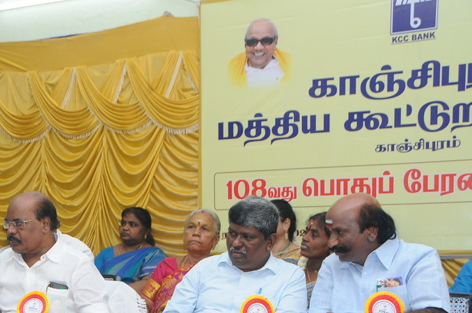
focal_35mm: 68
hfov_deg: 28.4
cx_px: 31
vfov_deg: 19.7
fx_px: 890
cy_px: 270
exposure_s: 1/125
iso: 500
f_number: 4.5
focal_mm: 24
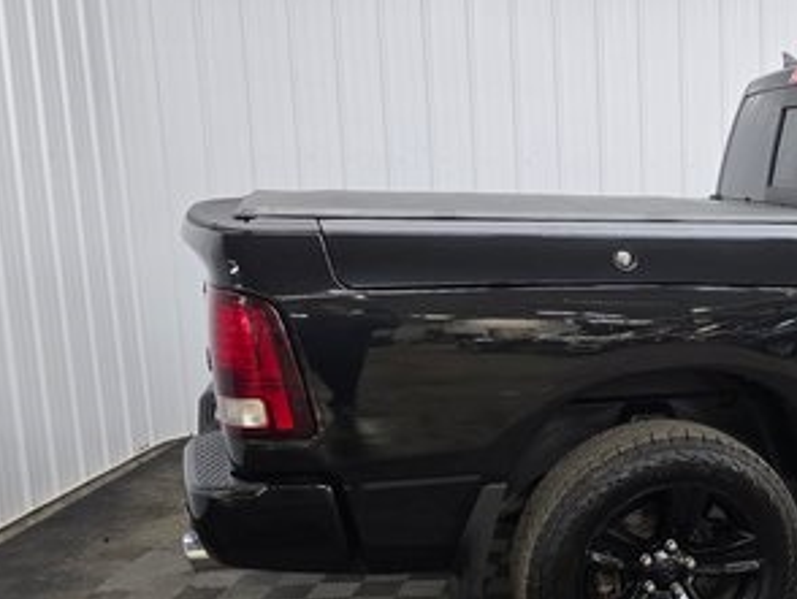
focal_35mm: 50
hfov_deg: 34.2
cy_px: 385
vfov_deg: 29.0
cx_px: 824
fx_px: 1152
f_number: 1.7
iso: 400
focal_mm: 6.3
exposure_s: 1/120
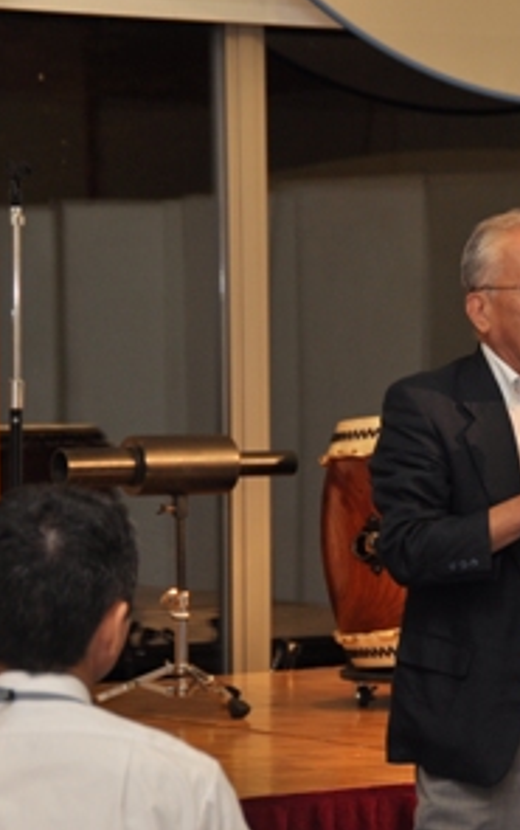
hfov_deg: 7.5
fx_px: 3931
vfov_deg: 12.0
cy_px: 414
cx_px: 512
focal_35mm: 174
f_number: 5
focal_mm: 75
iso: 400
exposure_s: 1/60
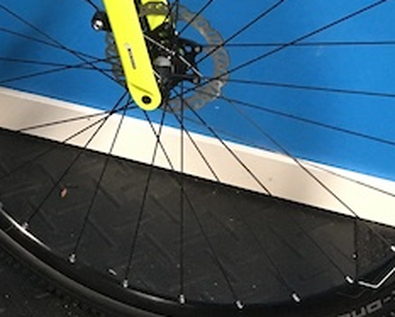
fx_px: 1135
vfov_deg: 14.6
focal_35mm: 97
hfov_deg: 17.8
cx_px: -186
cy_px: -188
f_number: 2.2
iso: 200
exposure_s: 1/20
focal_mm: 4.15
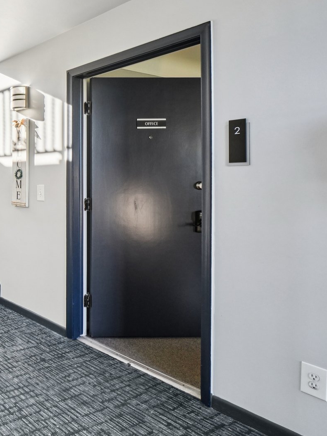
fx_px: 353
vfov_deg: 63.2
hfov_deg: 37.8
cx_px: -62
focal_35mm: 28
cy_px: 189
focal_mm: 10
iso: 160
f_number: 8
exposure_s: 1/30
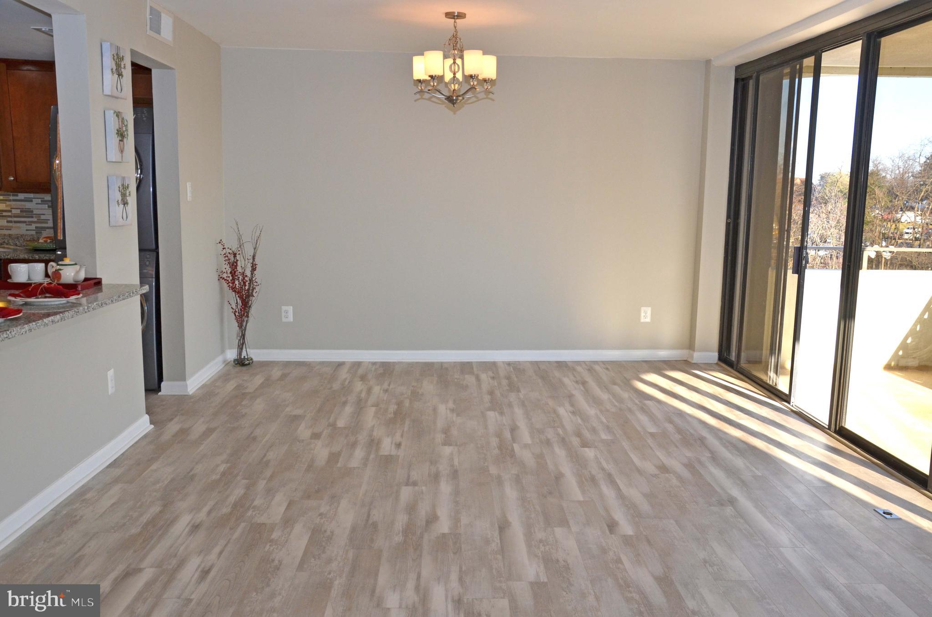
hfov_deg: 57.3
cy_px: 308
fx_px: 852
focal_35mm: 33
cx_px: 466
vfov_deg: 39.8
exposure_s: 1/250
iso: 400
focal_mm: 22
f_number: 8
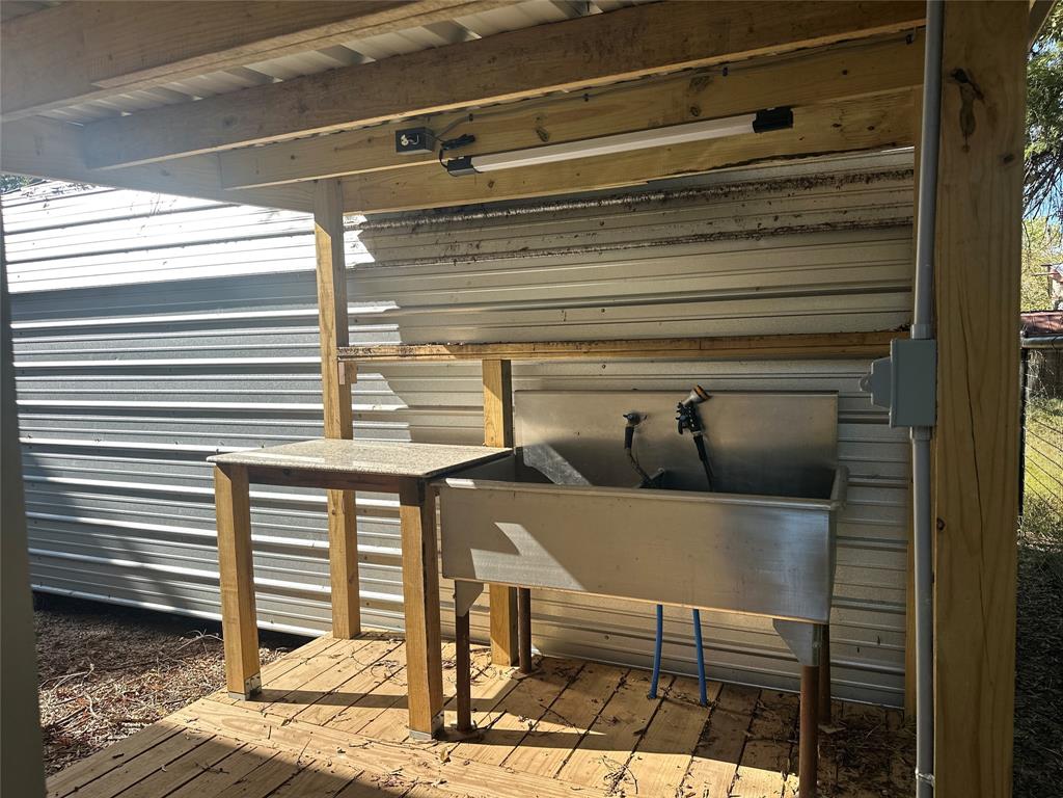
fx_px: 737
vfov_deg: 56.8
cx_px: 532
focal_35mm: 24
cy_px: 399
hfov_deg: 71.6
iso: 80
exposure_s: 1/1613
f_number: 1.78
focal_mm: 6.86
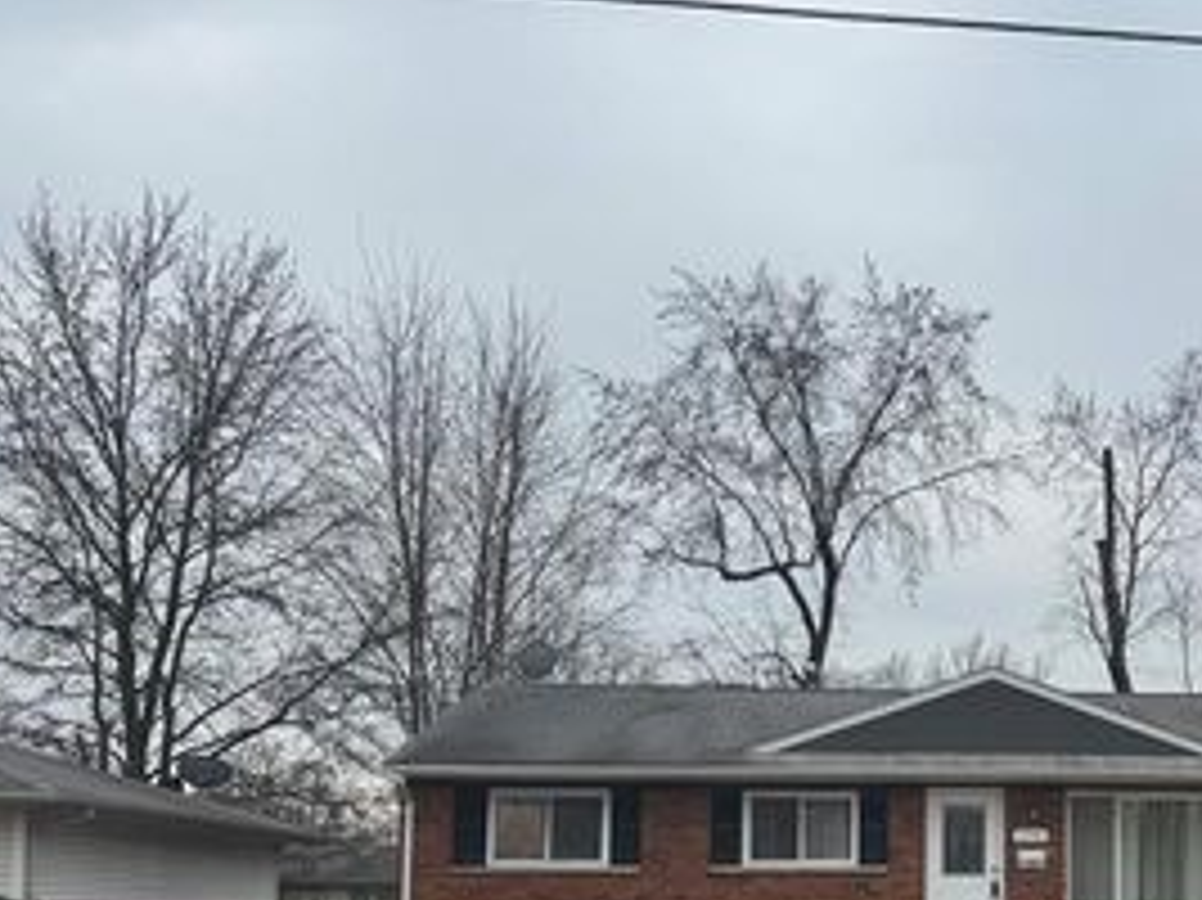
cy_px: 767
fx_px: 1562
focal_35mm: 45
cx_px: 1040
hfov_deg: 39.6
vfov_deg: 31.0
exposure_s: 1/3802
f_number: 1.78
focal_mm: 6.76
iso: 80
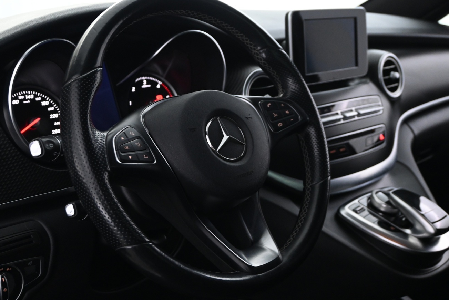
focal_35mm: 47
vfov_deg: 28.9
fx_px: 581
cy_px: 136
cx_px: 214
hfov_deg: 42.2
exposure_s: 1/15
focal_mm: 25
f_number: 4.2
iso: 1600
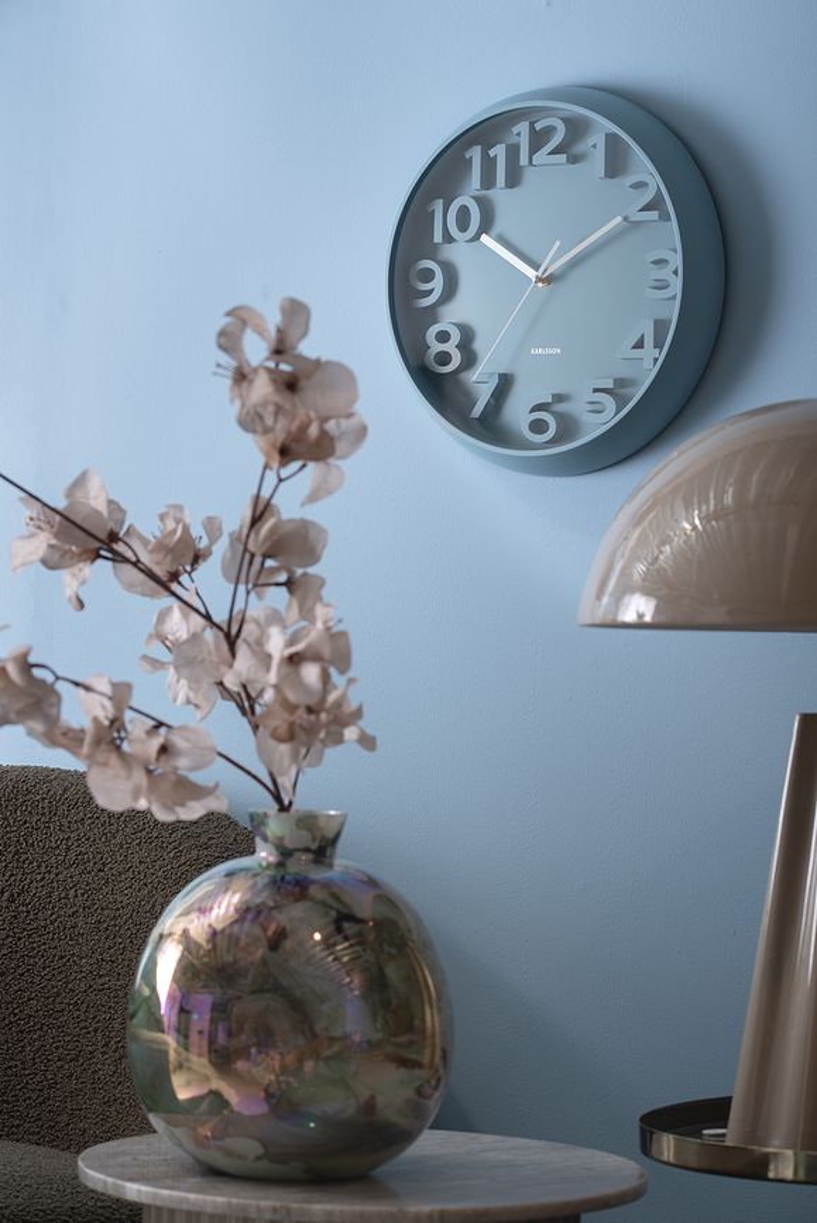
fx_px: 3468
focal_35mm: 102
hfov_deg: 13.4
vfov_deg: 20.0
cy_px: 612
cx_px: 408
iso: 125
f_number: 10
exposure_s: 1/125
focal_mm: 102
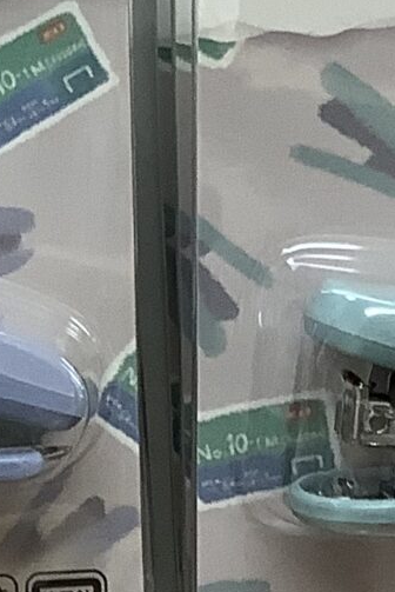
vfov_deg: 12.5
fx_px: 2695
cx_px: -205
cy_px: 298
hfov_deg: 8.2
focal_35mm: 164
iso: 80
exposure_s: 1/60
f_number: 2.4
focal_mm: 3.3
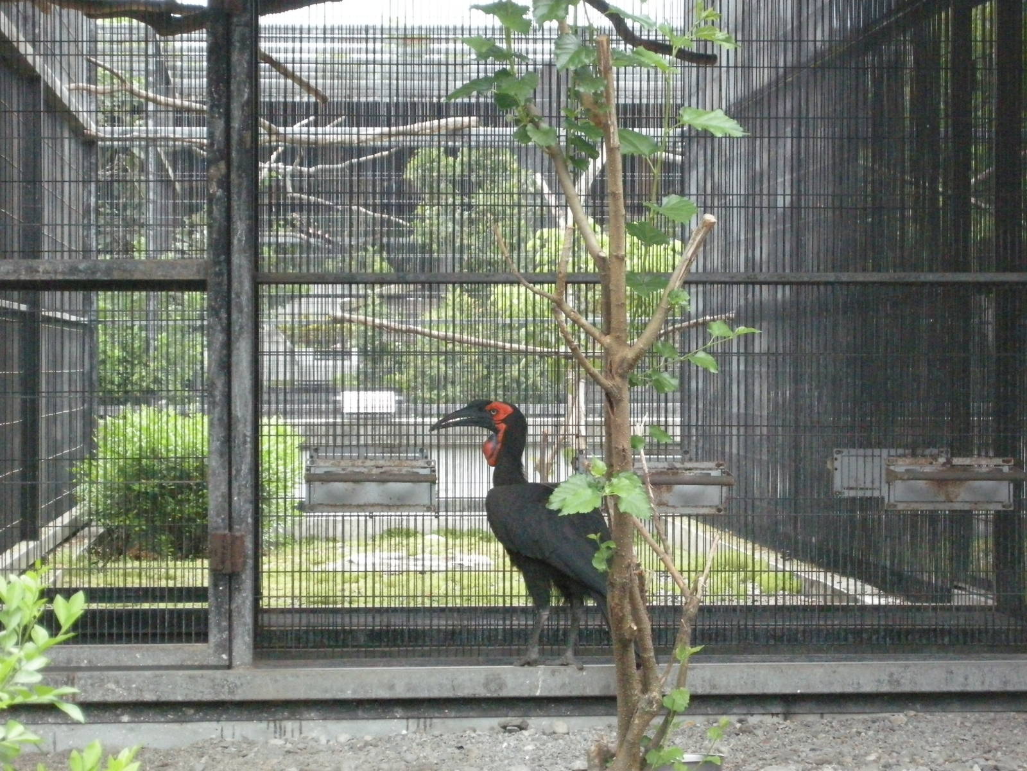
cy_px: 386
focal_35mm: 123
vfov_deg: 12.0
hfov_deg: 16.0
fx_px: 3649
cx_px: 514
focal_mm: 26.3
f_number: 5.3
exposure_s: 1/125
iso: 833
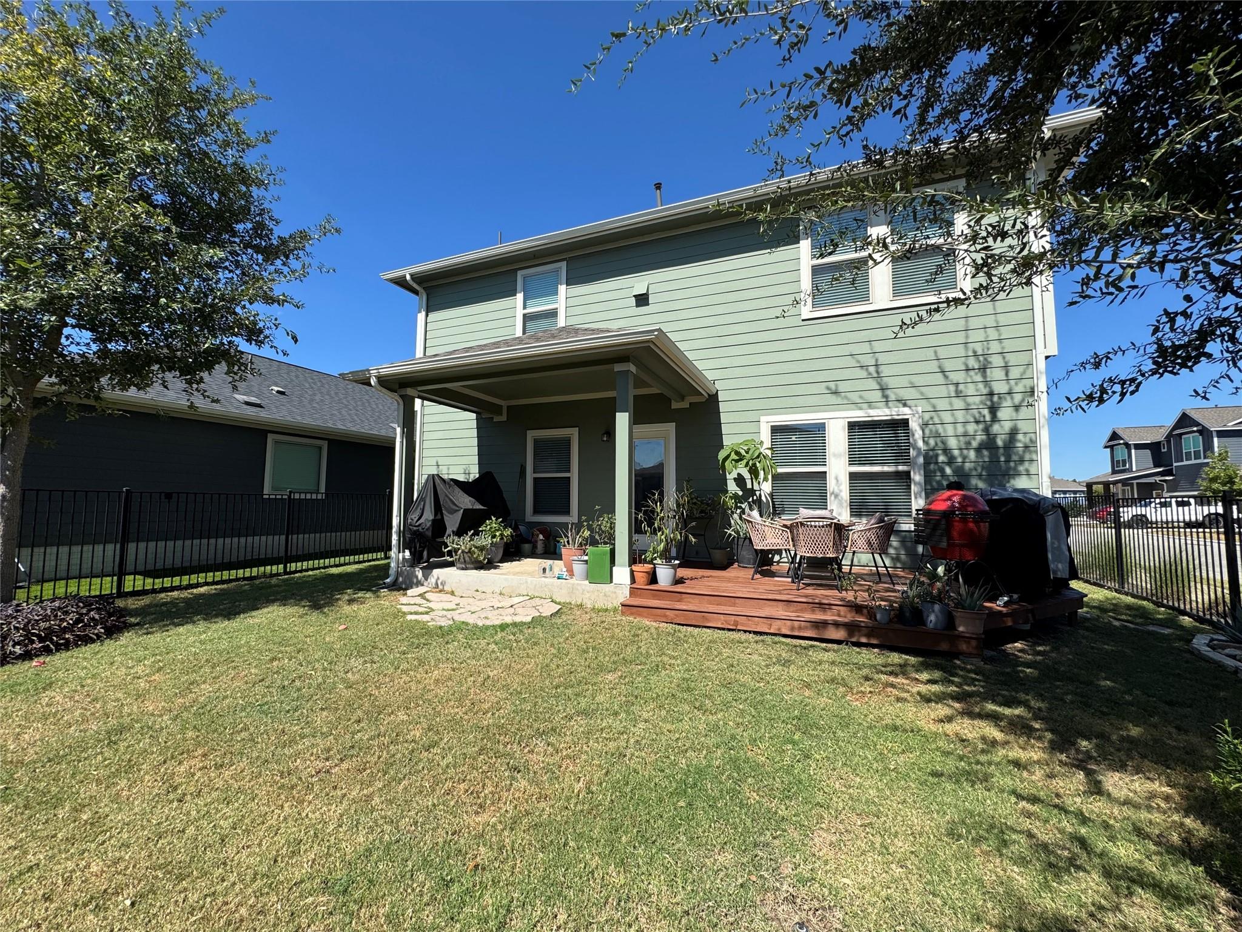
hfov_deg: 102.1
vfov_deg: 85.7
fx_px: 502
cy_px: 466
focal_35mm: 14
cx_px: 621
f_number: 2.2
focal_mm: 2.22
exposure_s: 1/1832
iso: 50
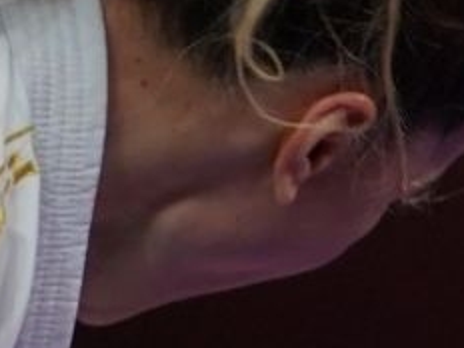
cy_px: 126
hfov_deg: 1.1
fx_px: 24985
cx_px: -1068
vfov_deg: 0.8
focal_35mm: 1864
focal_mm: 167
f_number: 2.8
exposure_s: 1/1000
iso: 800
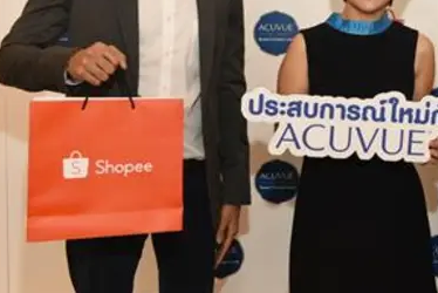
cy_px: 47
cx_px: 439
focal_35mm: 75
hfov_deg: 25.6
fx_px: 913
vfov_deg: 18.0
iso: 1600
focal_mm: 36
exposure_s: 1/200
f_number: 4
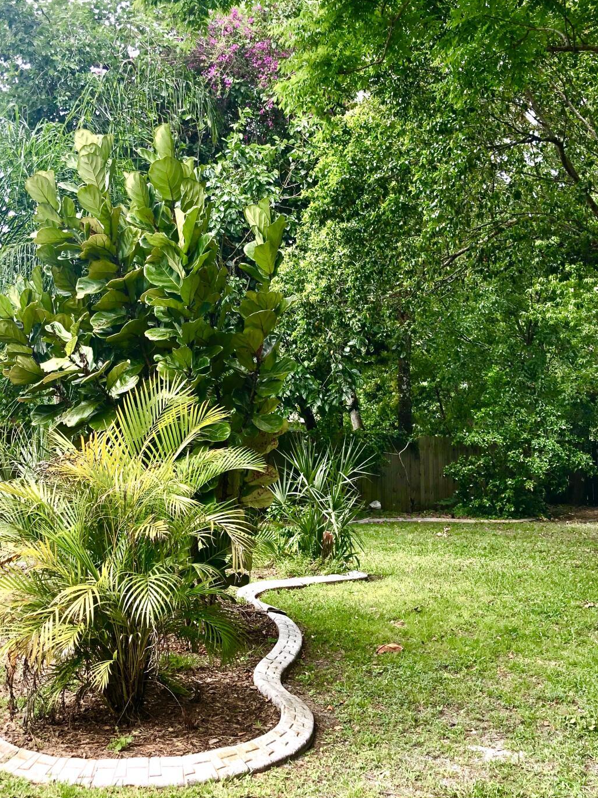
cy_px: 334
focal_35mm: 41
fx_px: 945
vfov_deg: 45.6
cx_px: 260
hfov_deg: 35.1
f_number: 1.8
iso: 20
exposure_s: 1/376
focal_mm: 3.99
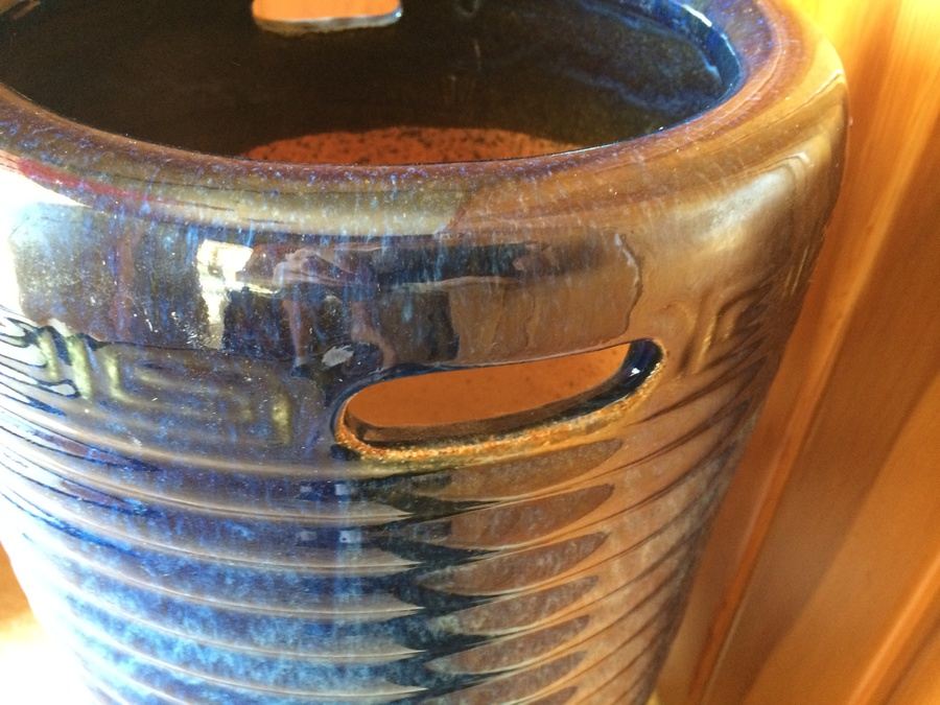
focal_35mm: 30
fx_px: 815
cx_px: 470
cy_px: 352
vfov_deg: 46.8
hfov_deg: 60.0
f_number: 2.2
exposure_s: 1/17
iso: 320
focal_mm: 4.12
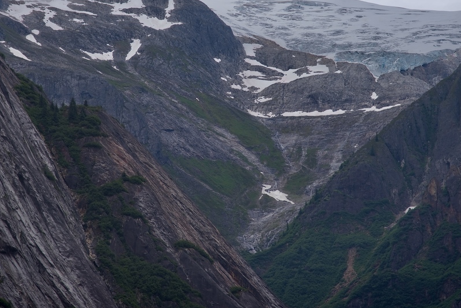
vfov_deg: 7.2
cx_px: 222
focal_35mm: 192
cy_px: 95
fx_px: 2459
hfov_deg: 10.7
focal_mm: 120
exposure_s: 1/250
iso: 100
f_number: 7.1
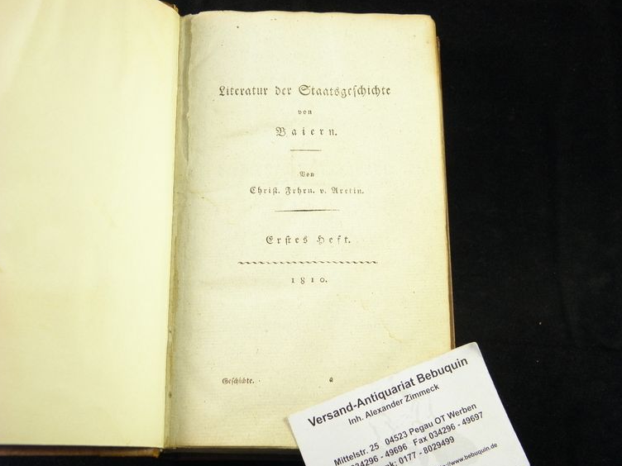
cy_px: 233
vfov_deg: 30.3
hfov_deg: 39.7
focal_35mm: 48
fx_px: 862
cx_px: 310
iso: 200
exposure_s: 1/30
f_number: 3.9
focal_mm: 8.6
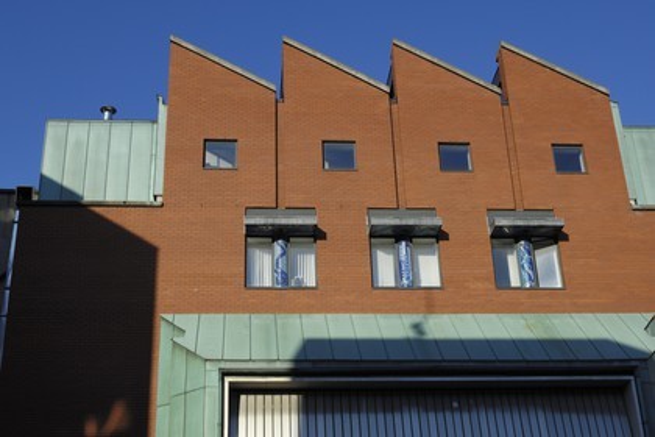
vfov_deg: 28.1
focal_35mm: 48
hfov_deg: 41.1
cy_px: 218
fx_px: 873
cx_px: 328
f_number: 9
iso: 100
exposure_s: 1/320
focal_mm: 32
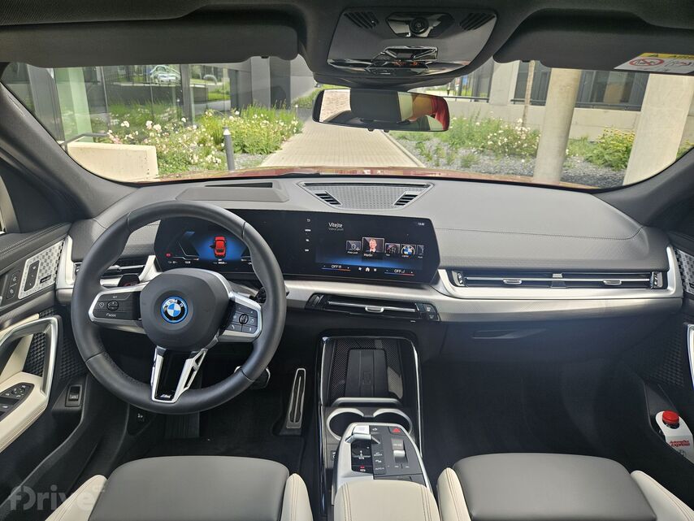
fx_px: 461
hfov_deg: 73.9
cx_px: 347
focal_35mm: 23
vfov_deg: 58.9
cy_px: 260
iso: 32
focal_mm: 5.4
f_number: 1.8
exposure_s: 1/100
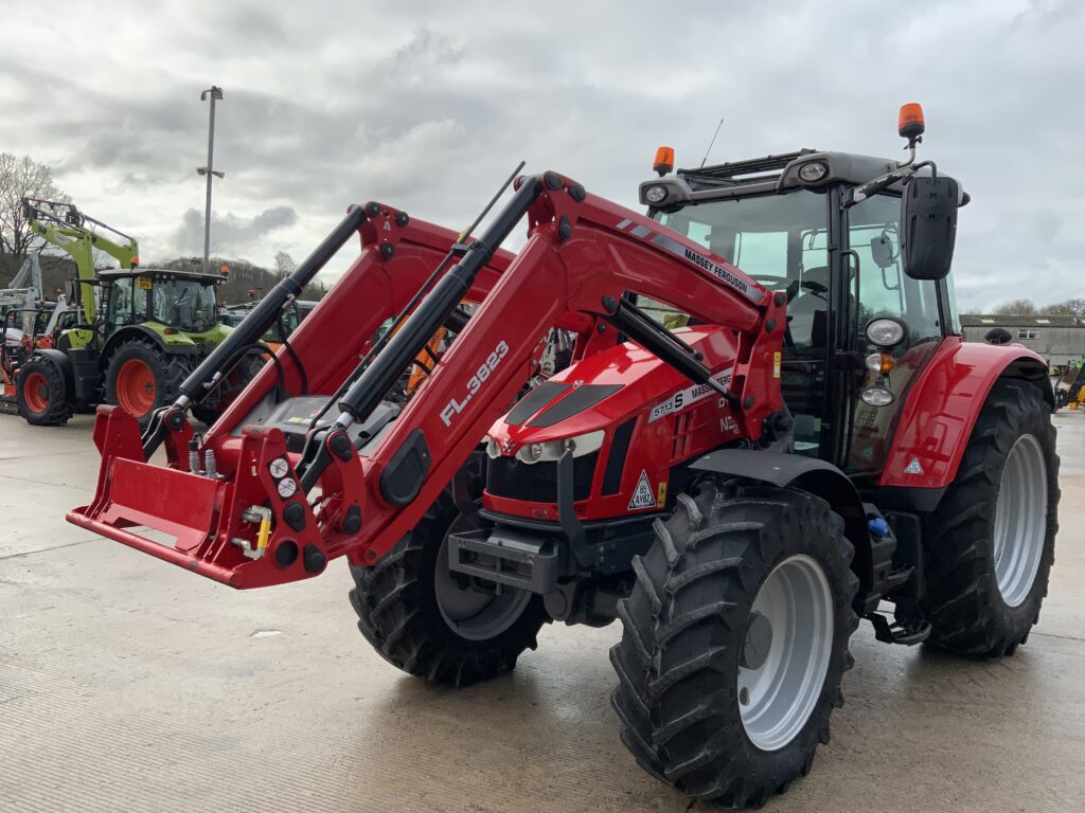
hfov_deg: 61.7
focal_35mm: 29
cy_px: 406
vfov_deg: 48.2
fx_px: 909
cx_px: 542
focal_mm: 3
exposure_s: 1/1279
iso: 16
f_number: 1.8
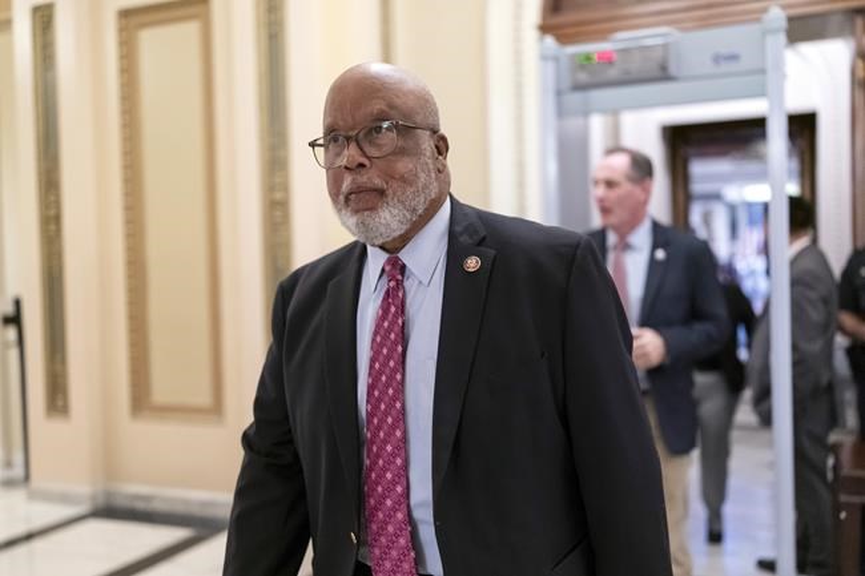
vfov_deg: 37.8
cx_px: 432
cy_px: 288
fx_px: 841
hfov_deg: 54.4
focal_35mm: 35
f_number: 1.4
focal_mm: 35
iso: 5000
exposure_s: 1/400
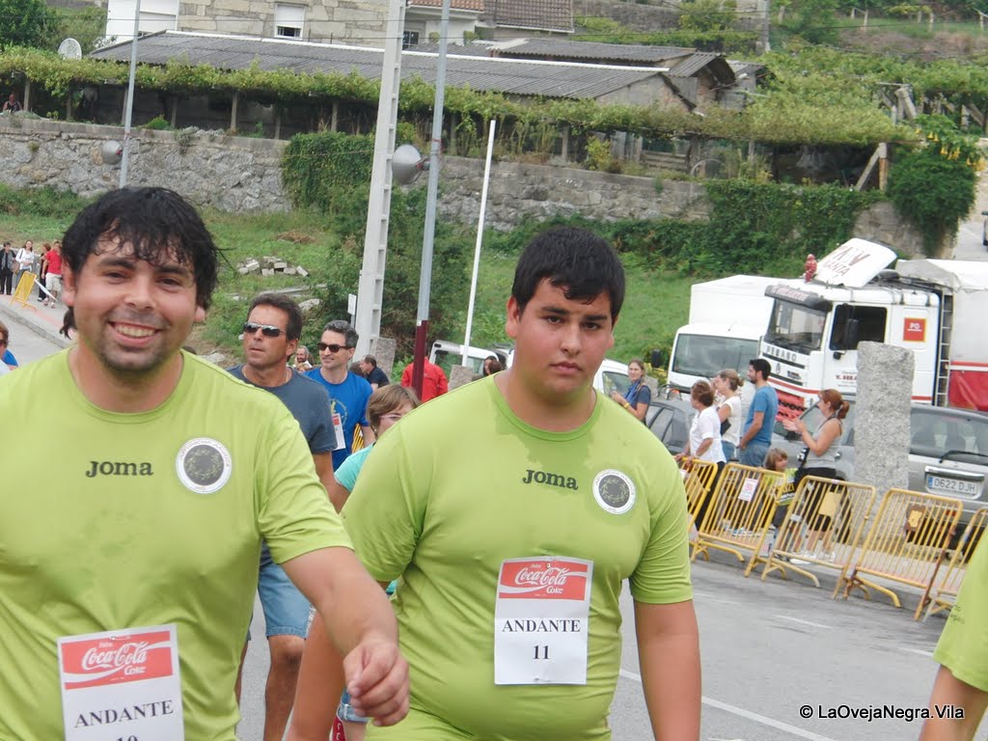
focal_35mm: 117
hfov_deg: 16.8
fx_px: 3339
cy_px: 370
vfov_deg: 12.7
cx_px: 494
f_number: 4.1
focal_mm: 20.8
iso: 100
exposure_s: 1/400
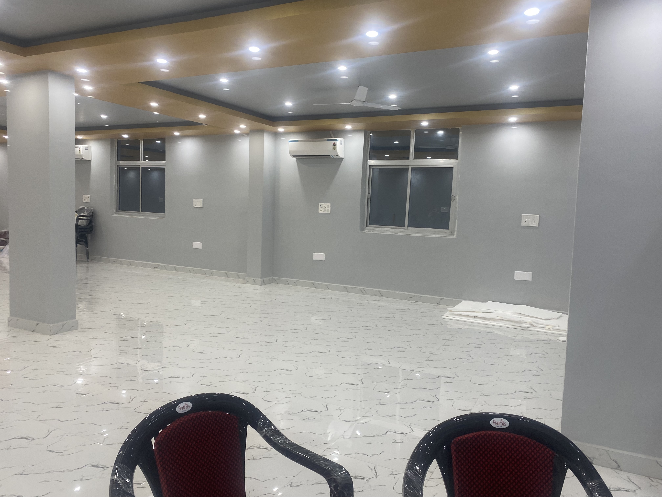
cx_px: 331
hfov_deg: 67.3
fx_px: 497
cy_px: 248
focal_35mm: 26
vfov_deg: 53.1
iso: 80
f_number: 1.8
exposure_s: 1/100
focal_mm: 4.25
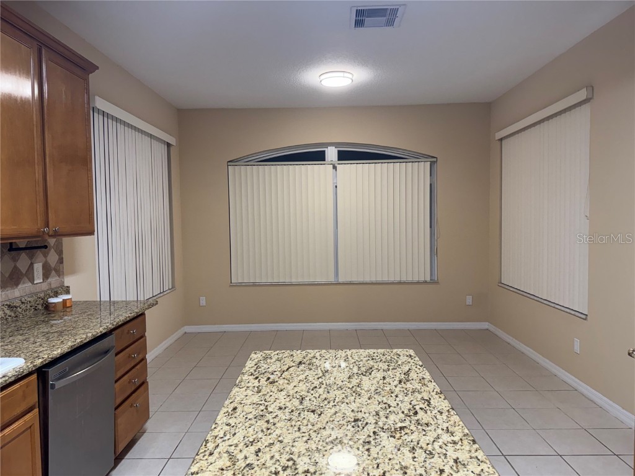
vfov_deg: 56.8
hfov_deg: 71.6
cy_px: 238
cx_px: 318
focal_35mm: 24
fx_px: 440
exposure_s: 1/120
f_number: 1.78
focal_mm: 6.76
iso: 160
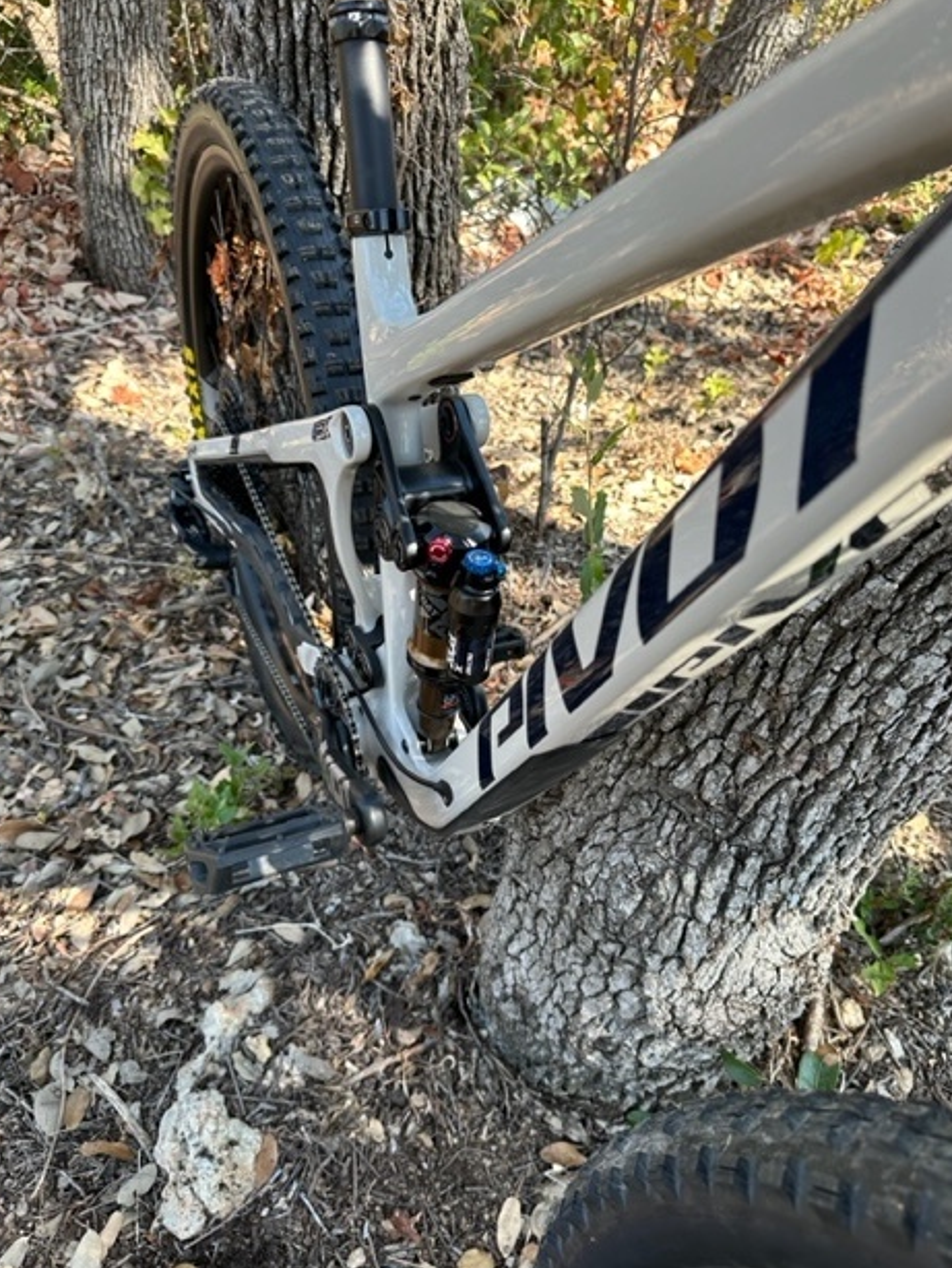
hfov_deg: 54.9
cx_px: 469
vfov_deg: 69.3
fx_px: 916
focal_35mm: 25
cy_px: 657
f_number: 1.78
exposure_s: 1/359
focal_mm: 6.86
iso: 80
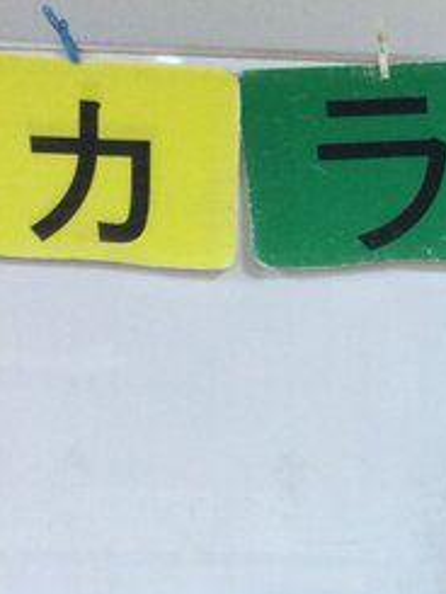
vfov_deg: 17.7
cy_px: 601
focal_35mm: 108
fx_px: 1854
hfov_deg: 12.6
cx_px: 768
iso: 50
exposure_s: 1/30
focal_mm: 3.3
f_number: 2.4
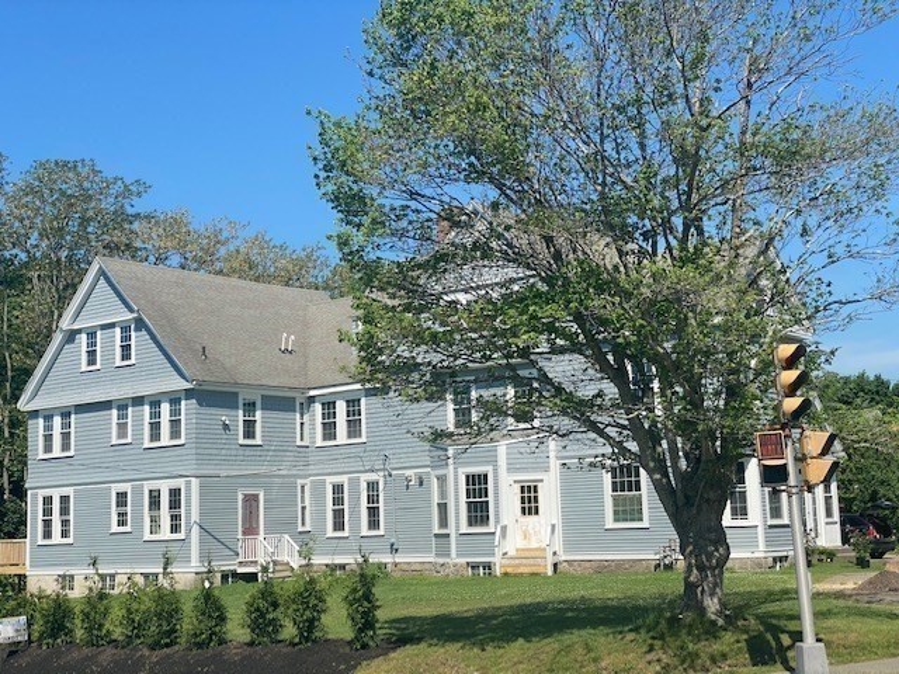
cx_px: 450
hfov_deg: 36.8
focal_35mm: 52
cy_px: 337
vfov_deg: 28.0
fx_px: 1350
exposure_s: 1/1597
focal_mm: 6
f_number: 2
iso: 20
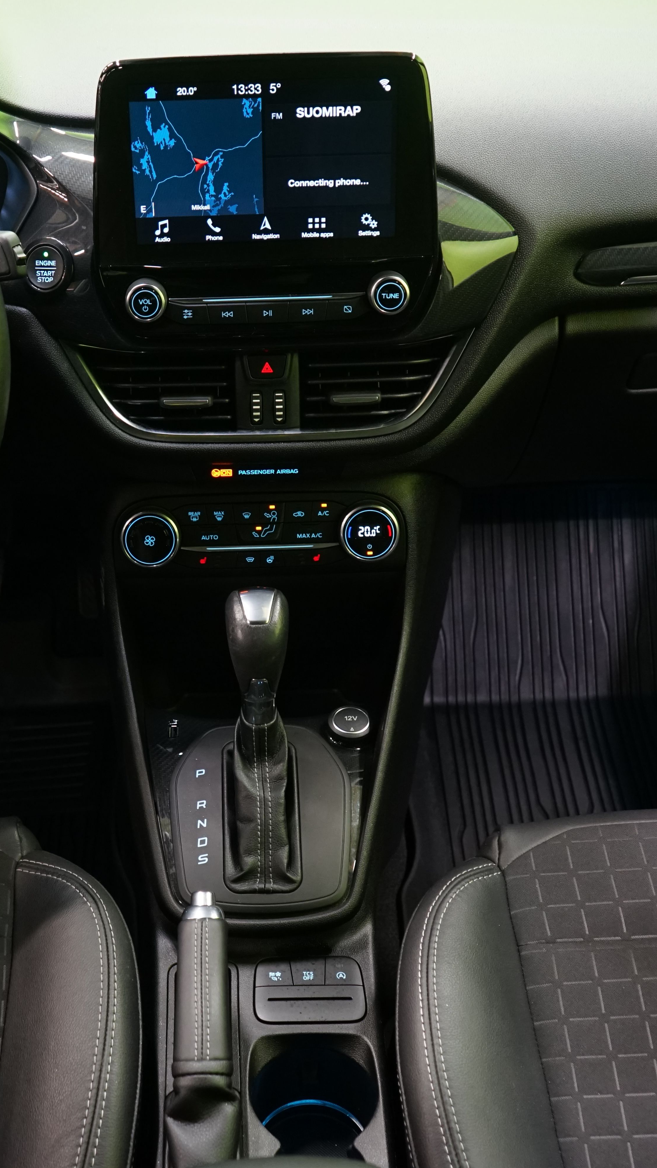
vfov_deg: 42.1
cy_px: 583
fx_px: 1517
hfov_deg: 24.3
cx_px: 236
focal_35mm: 49
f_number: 4.5
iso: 1600
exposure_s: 1/15
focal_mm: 31
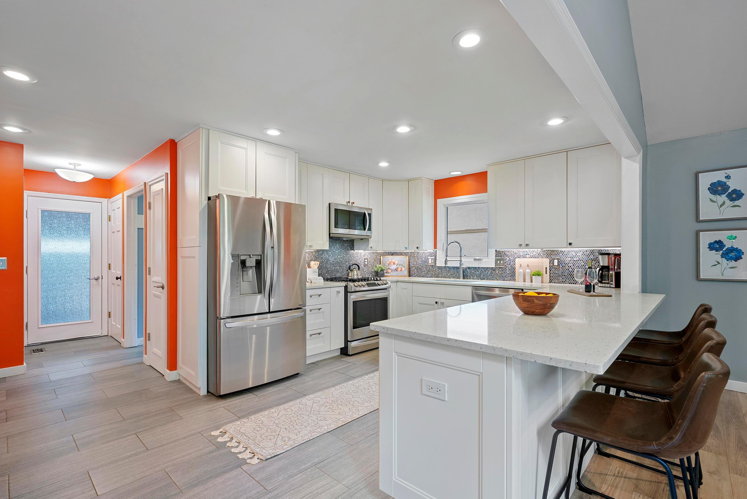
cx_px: 374
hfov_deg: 96.7
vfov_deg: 73.8
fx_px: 332
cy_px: 250
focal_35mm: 16
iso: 800
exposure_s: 1/5
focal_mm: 16
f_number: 9
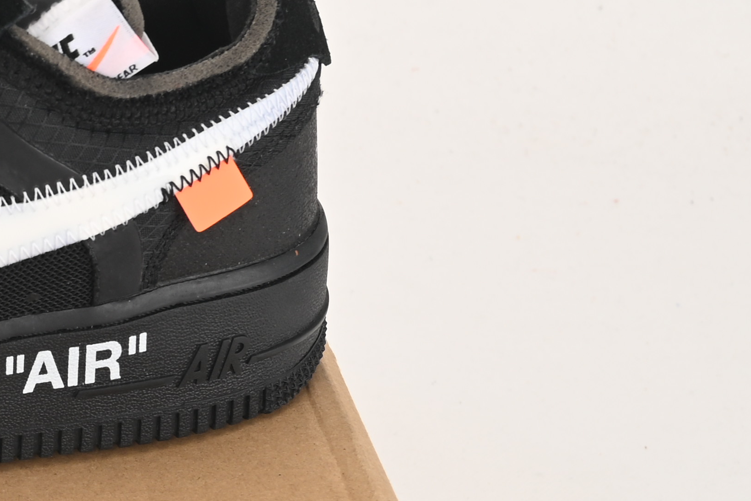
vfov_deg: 8.3
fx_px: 3463
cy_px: 357
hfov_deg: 11.7
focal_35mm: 166
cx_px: -440
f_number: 11
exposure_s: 1/200
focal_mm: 45
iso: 100
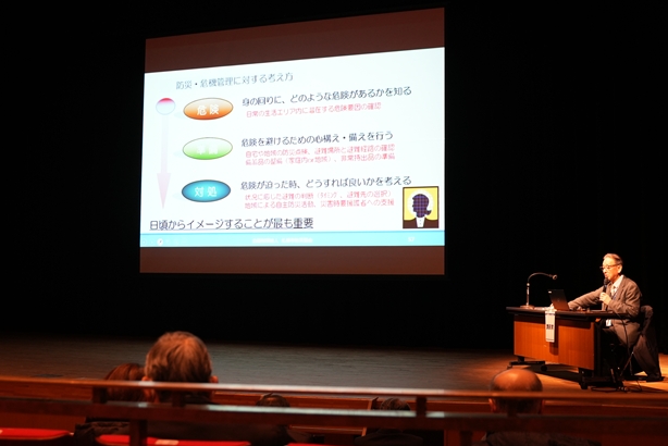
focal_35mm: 49
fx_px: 910
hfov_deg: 40.3
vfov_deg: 27.6
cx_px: 350
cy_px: 215
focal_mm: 29
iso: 1000
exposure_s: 1/50
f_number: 2.8
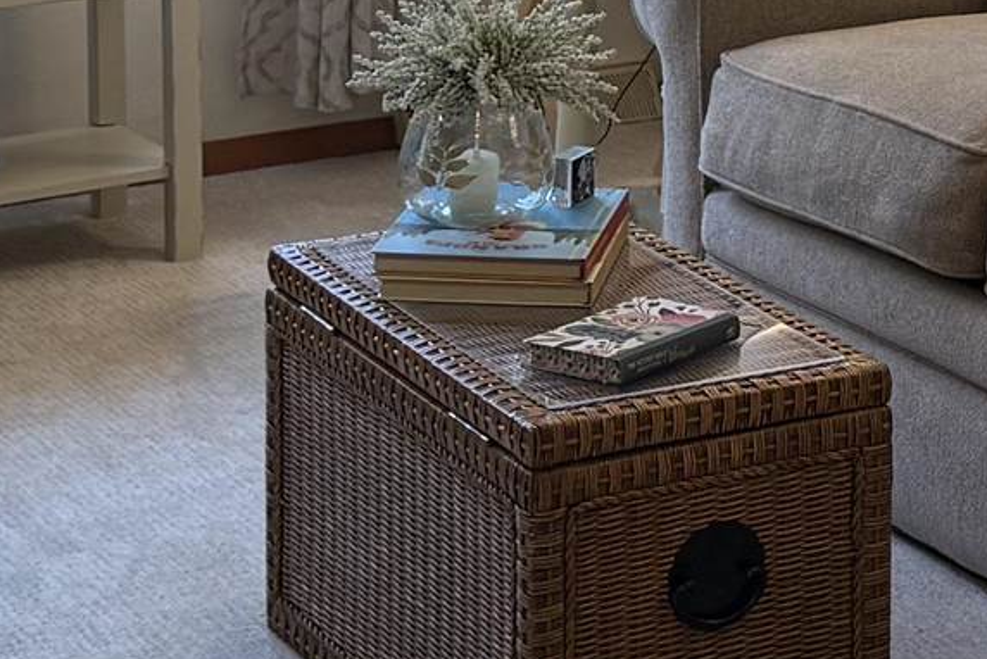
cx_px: 1118
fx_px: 3676
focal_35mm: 134
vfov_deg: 9.9
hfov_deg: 14.9
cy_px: -395
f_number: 1.78
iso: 100
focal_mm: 6.76
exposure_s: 1/120
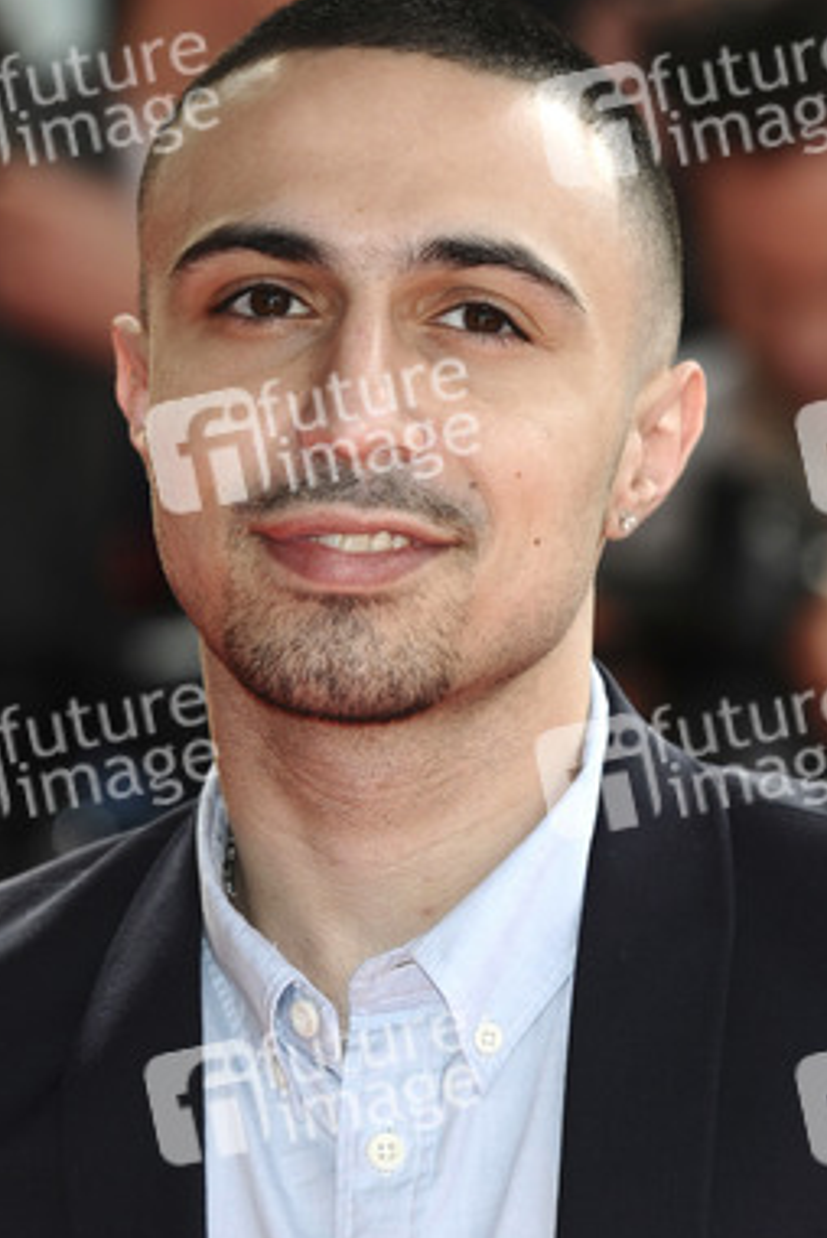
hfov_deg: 5.6
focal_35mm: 245
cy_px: 599
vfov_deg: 8.4
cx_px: 409
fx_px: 8410
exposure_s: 1/250
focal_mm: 155
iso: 200
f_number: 4.5
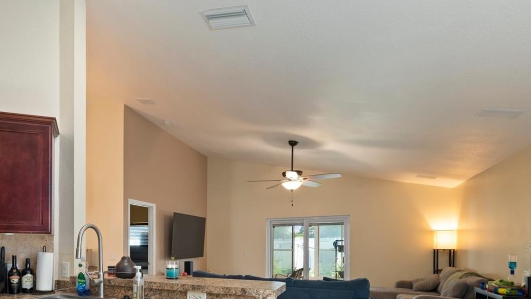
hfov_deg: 78.2
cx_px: 172
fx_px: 310
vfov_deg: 48.0
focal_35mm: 22
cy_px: 247
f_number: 8
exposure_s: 1/2
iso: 400
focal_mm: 14
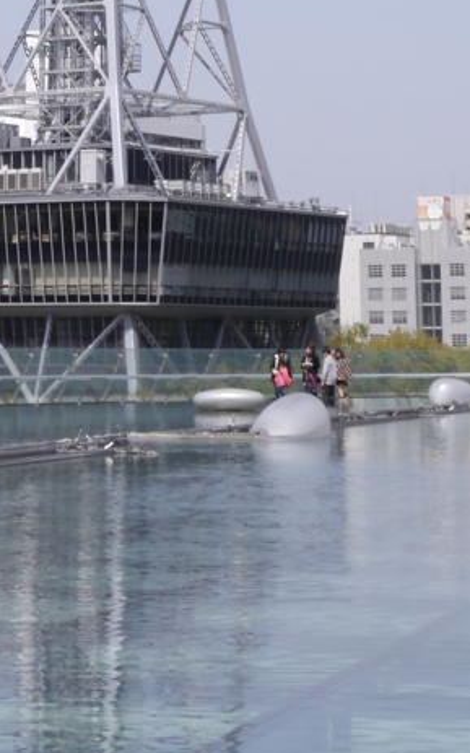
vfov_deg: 15.5
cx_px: 91
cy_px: -341
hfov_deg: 10.4
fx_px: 2564
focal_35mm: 125
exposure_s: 1/100
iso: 160
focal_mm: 20
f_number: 16
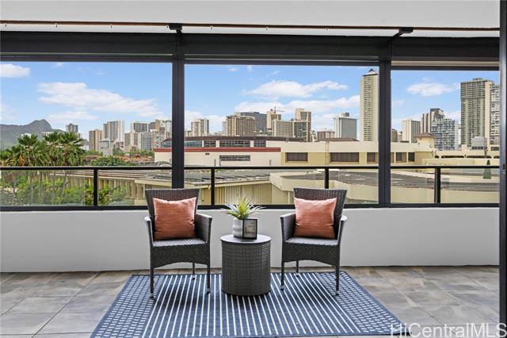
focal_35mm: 31
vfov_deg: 42.3
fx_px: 436
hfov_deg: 60.3
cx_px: 254
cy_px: 169
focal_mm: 31
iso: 500
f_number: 8
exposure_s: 1/400
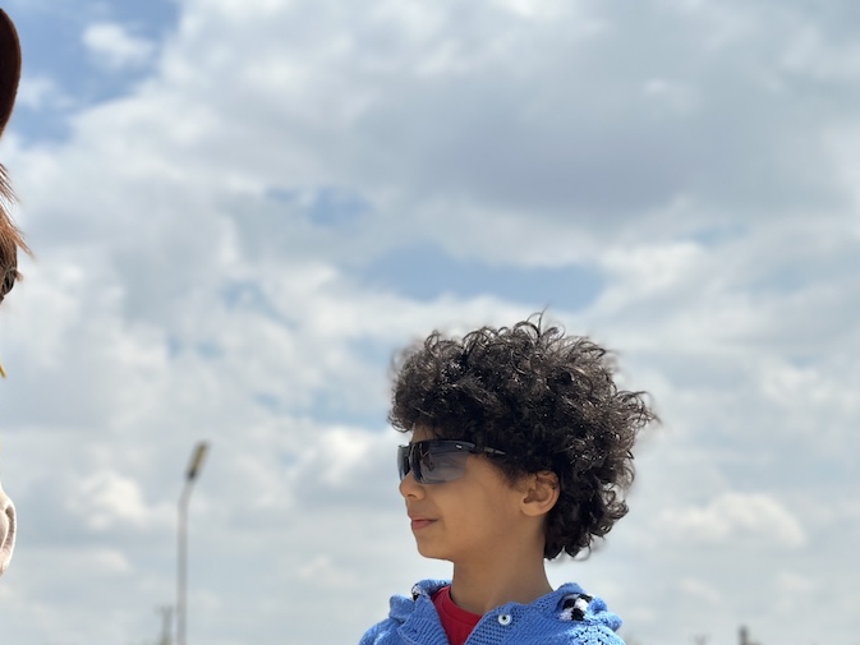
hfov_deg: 26.6
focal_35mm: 73
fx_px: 1814
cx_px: 302
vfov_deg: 20.1
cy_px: 388
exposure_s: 1/12048
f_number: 1.78
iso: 100
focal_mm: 6.86
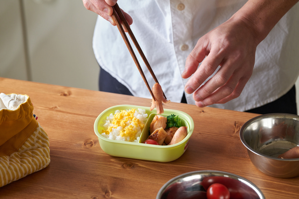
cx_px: 150
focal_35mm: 105
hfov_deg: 19.5
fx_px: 872
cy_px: 100
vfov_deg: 13.0
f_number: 5.6
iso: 800
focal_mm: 105
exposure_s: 1/13
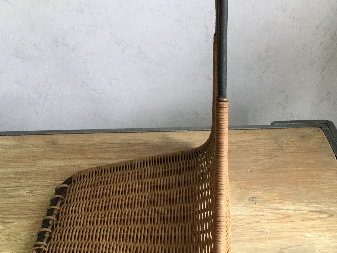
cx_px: 174
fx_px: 506
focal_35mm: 52
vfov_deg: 28.0
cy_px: 145
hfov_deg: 36.8
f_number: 2.4
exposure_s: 1/33
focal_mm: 3.3
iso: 64
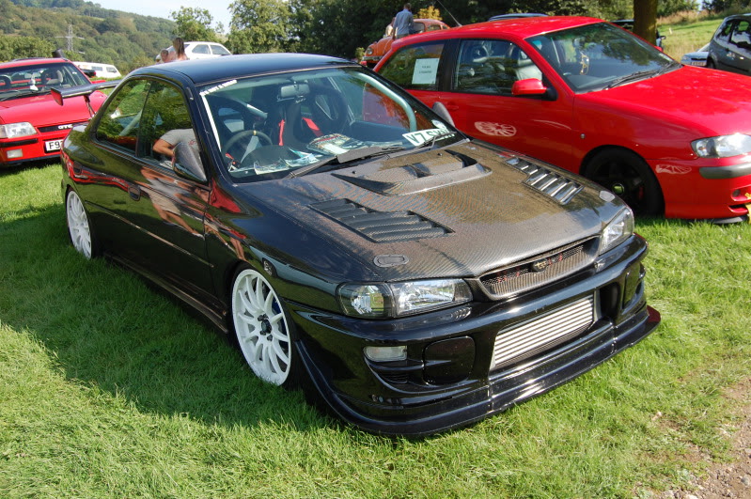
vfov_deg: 36.8
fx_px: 750
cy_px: 250
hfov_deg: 53.2
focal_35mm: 36
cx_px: 376
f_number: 7.1
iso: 200
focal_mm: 24
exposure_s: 1/200
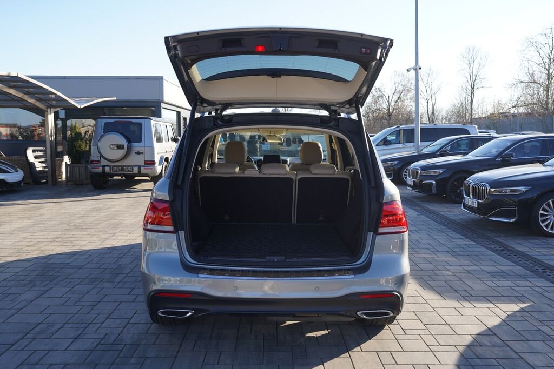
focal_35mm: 31
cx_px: 277
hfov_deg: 60.3
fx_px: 477
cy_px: 184
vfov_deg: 42.3
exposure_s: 1/160
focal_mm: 31
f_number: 5.6
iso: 100
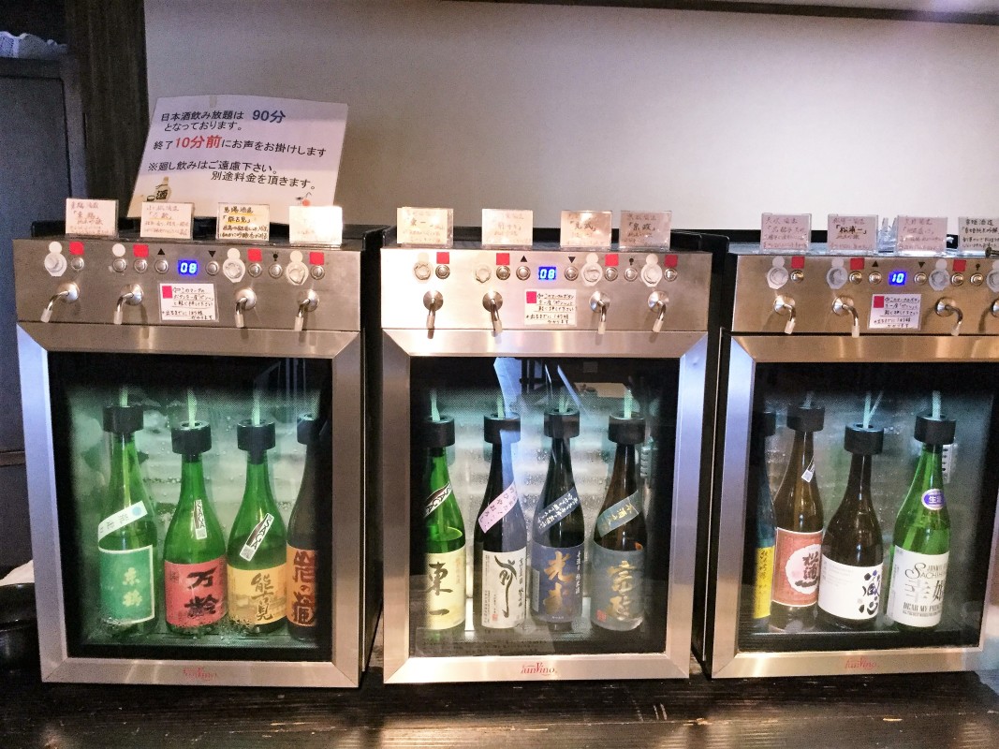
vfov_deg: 45.4
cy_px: 374
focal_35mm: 31
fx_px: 895
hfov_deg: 58.4
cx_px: 500
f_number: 2.4
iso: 200
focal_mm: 3.3
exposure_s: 1/24
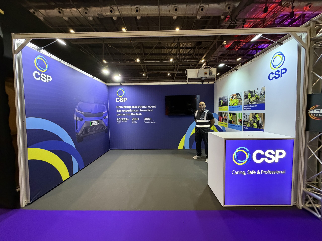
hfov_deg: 102.1
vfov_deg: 85.7
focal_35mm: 14
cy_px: 120
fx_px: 130
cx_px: 161
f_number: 2.2
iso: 500
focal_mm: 2.22
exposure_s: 1/50
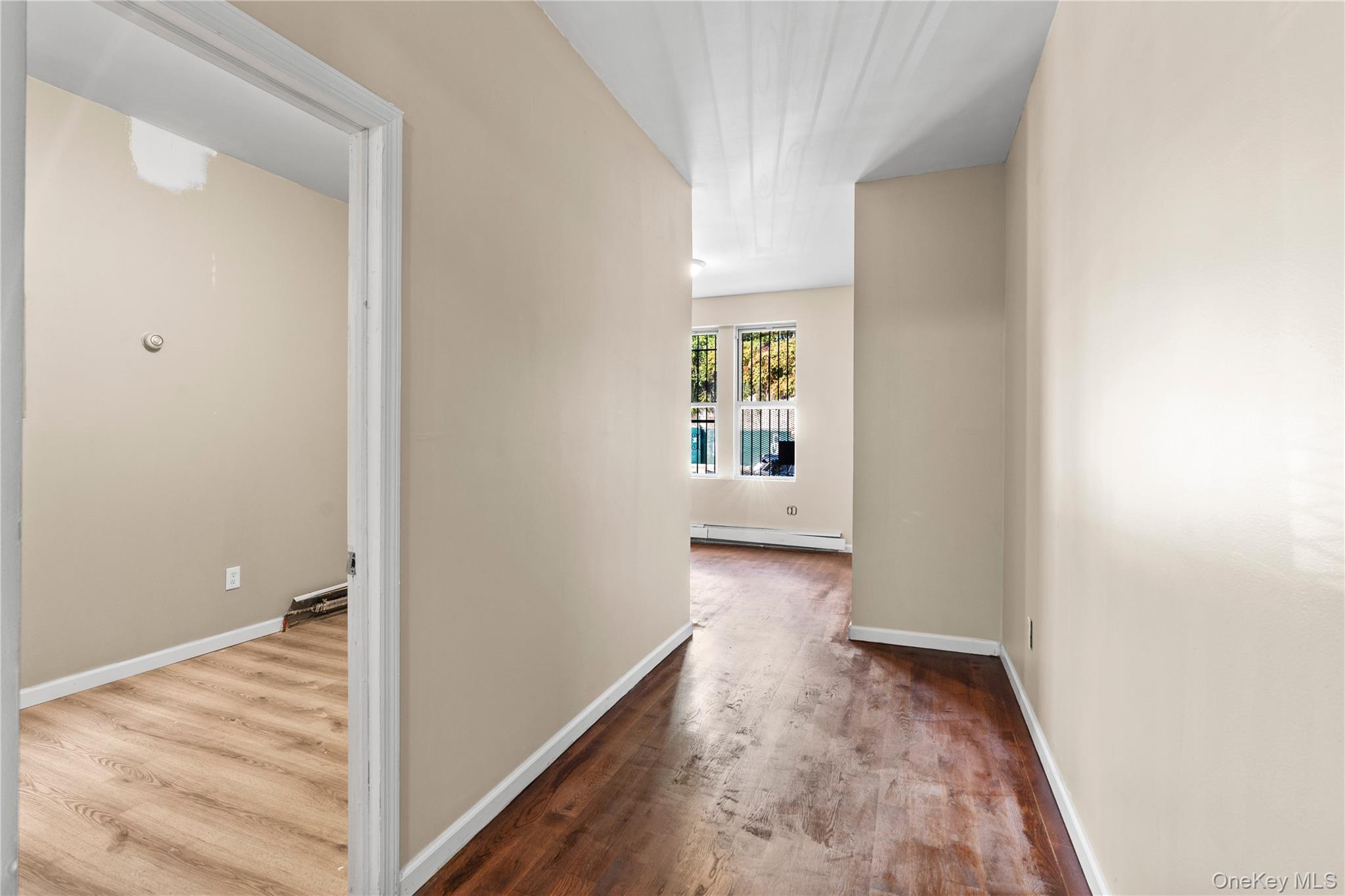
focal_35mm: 16
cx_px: 672
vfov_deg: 73.7
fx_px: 598
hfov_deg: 96.7
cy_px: 448
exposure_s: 2
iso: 400
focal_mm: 16
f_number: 8
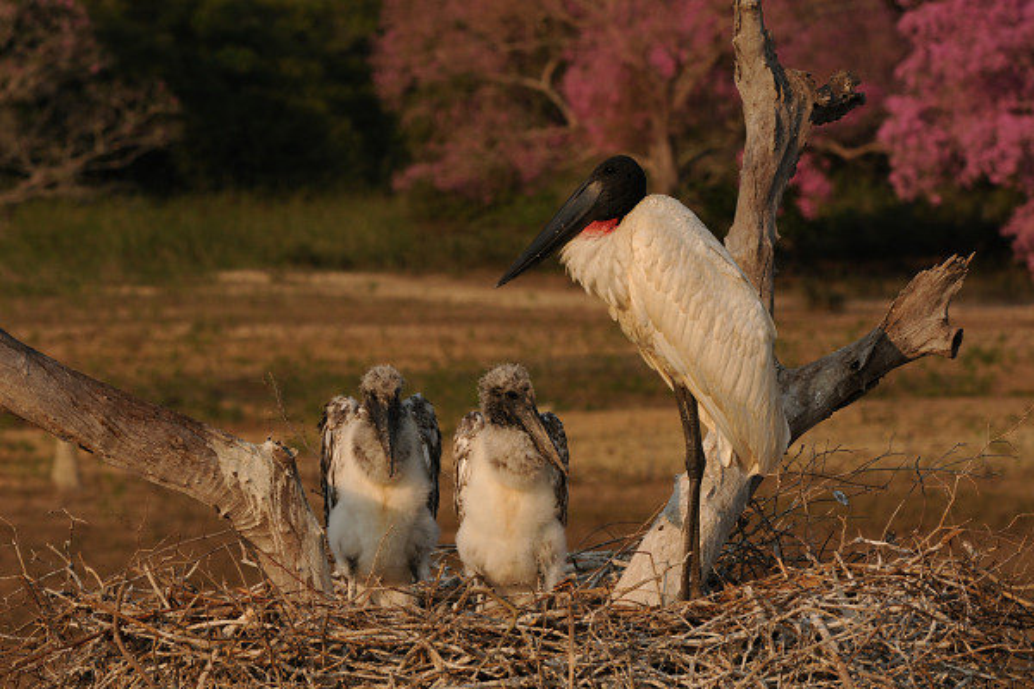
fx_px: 8616
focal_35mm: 300
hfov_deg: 6.9
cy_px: 344
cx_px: 517
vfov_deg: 4.6
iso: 200
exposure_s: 1/400
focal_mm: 200
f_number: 9
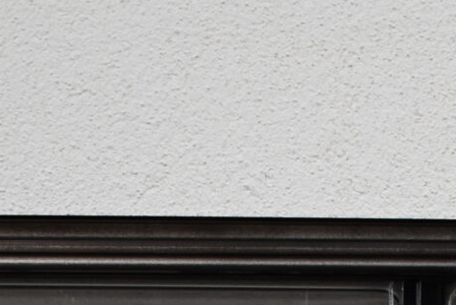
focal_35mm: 182
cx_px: 443
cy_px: 735
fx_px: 2307
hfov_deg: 11.2
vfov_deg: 7.1
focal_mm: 22
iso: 560
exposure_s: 1/250
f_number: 3.8
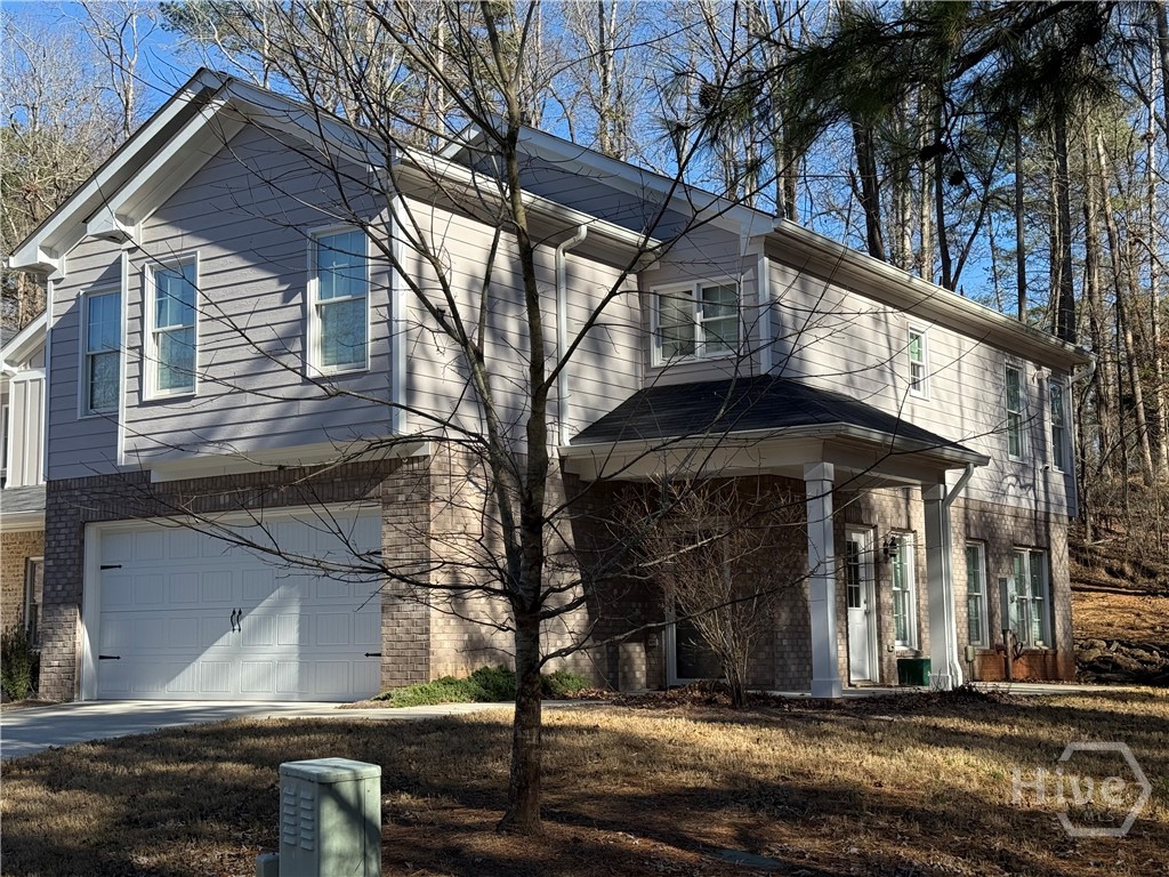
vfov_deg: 30.3
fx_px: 1621
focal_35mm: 48
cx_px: 584
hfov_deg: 39.7
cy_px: 438
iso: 80
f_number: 1.78
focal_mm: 6.76
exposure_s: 1/2865
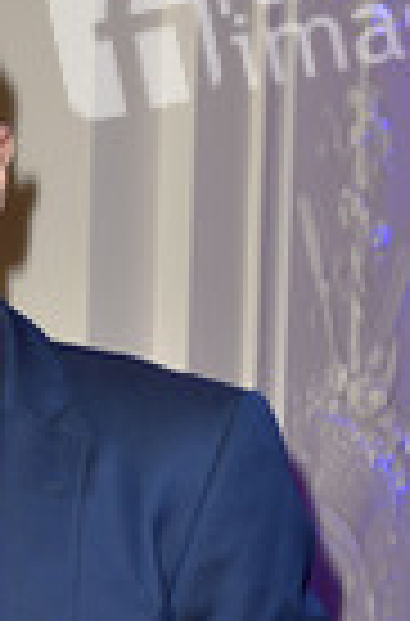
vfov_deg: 15.6
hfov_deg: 10.4
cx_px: -131
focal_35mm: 128
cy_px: 688
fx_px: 2203
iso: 1250
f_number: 5
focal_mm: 44
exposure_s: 1/250
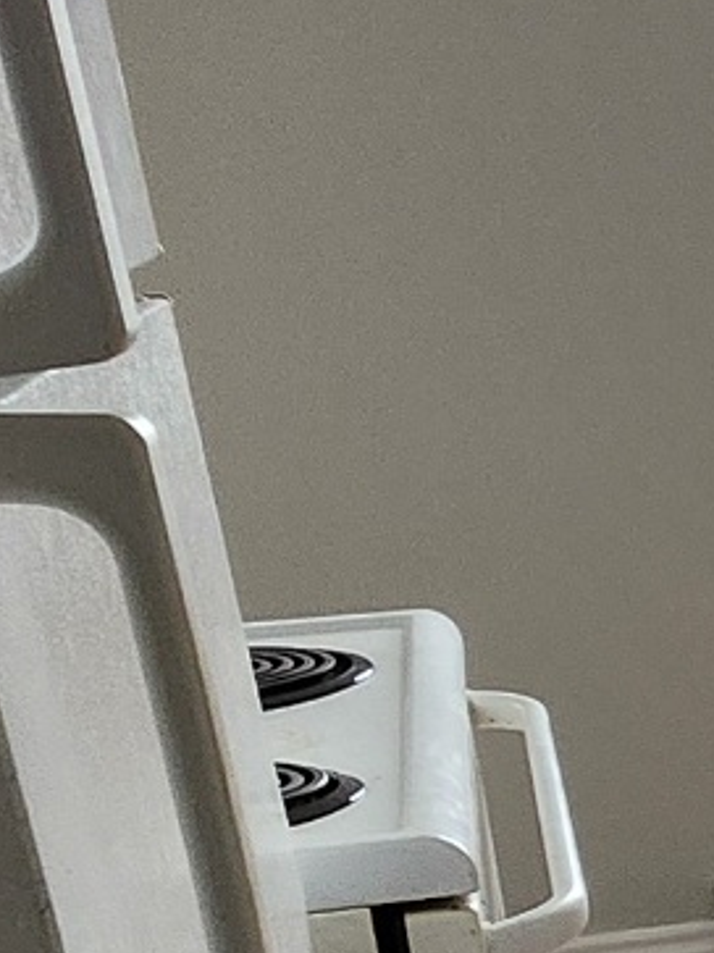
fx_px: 2367
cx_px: 1764
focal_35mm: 86
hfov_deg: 12.8
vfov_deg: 22.0
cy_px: 927
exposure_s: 1/60.2
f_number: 2.2
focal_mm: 1.74
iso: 160
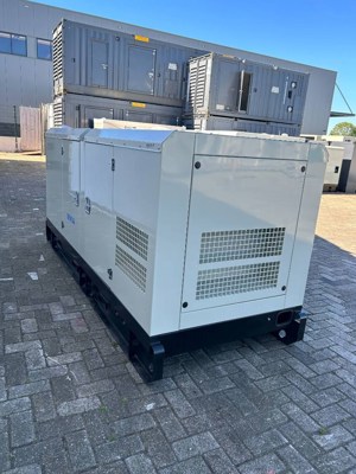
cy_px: 237
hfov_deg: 53.1
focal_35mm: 26
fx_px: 357
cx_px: 178
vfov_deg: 67.3
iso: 50
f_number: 1.5
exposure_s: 1/621
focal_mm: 5.7
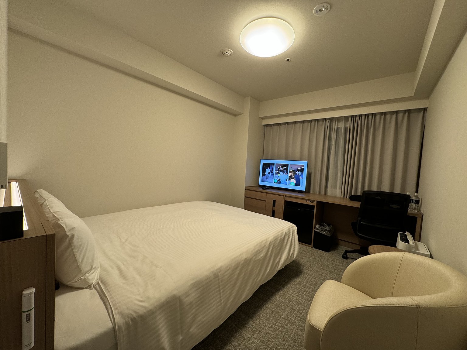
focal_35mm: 14
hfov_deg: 102.1
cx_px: 234
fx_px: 189
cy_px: 175
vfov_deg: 85.7
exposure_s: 1/100
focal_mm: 2.22
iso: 160
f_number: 2.2
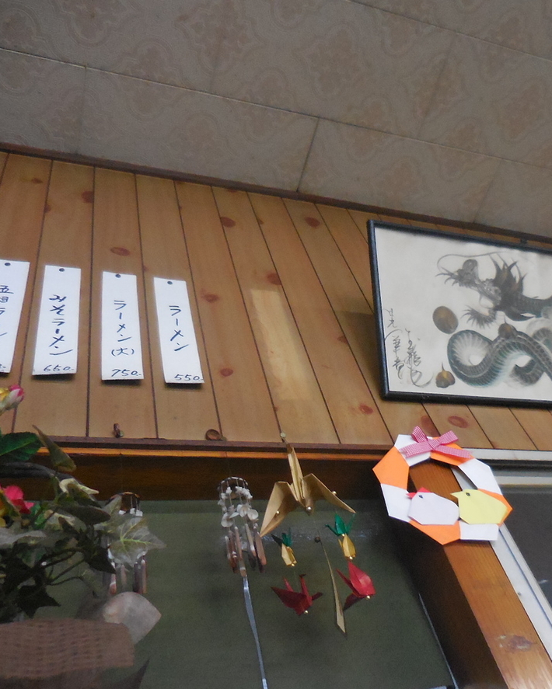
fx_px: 674
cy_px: 340
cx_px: 341
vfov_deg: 54.2
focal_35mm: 33
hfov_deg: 44.2
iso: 800
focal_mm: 4.5
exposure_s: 1/50
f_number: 3.3
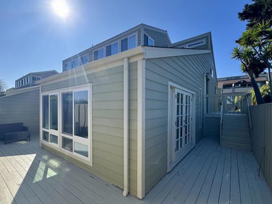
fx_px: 134
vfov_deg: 74.6
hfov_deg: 90.7
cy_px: 108
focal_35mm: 17
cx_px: 122
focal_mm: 2.22
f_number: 2.2
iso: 50
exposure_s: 1/1006
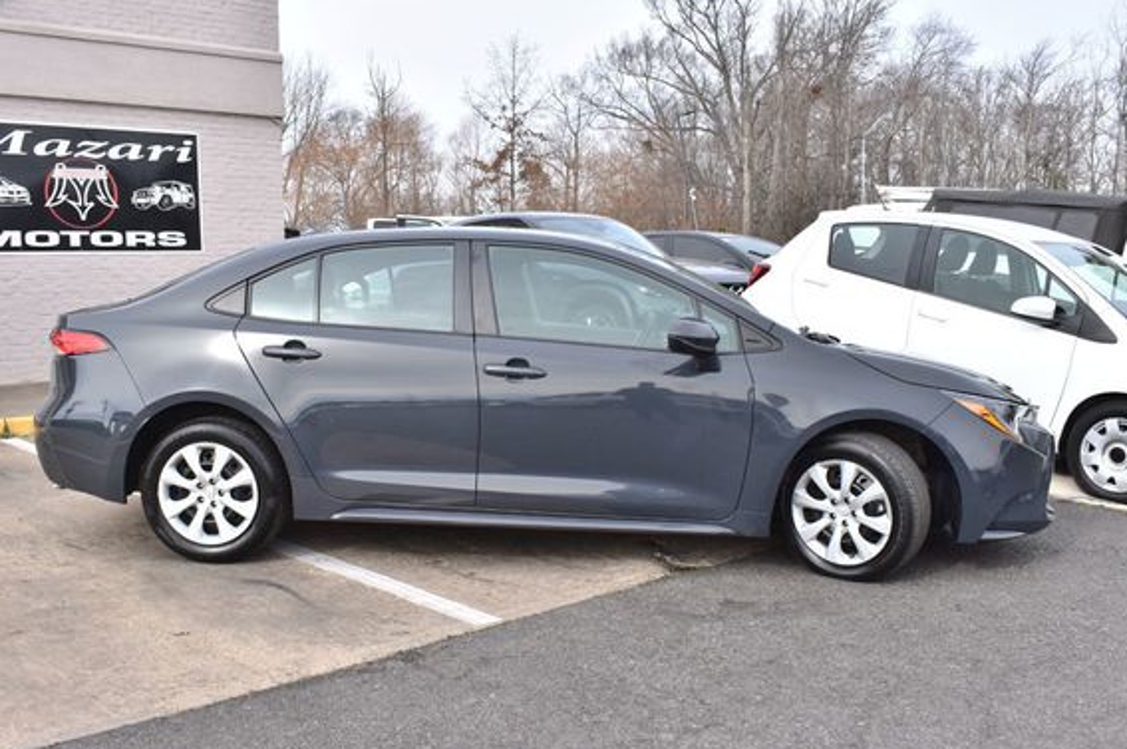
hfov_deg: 53.7
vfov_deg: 37.2
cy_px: 403
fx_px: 1112
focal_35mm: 36
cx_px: 568
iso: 400
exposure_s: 1/400
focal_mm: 21
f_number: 11
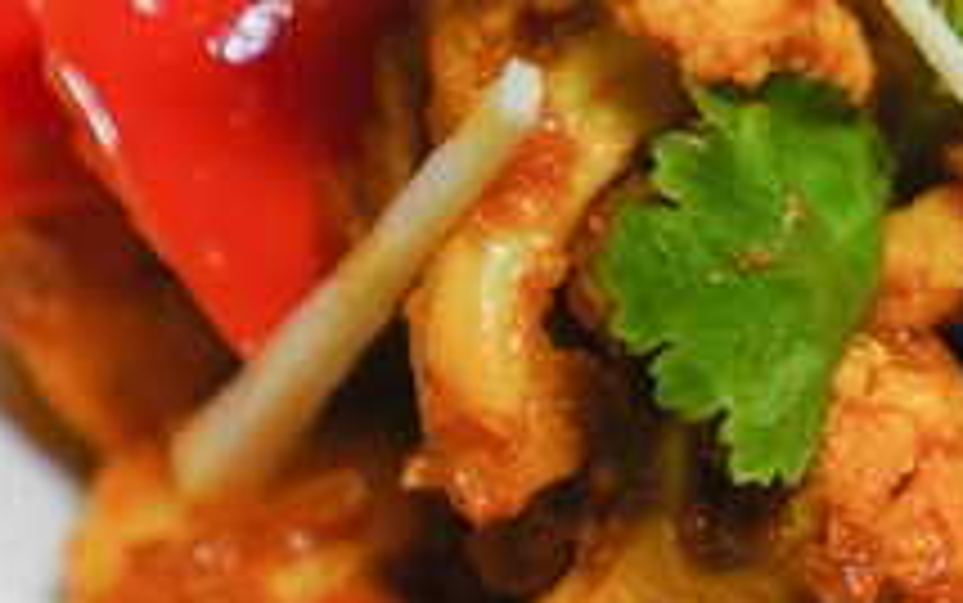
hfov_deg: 7.4
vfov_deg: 4.6
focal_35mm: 283
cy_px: 122
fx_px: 7431
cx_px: 954
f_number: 2.8
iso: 250
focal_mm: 70
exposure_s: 1/80
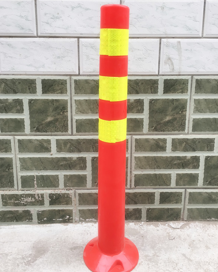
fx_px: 250
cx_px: 108
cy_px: 132
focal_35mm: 31
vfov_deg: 57.2
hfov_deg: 47.1
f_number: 2.2
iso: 25
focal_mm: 4.15
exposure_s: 1/33
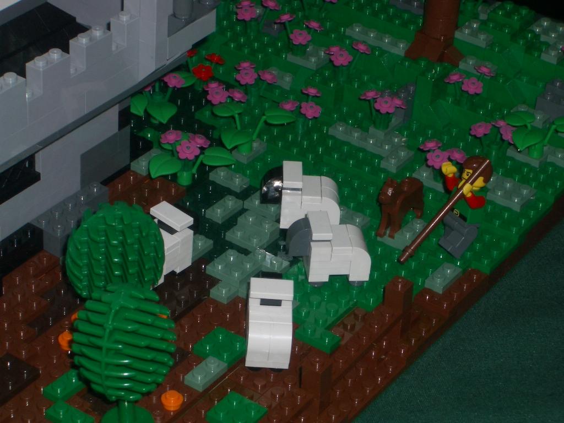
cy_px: 212
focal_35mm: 105
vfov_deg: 14.1
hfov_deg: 18.7
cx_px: 282
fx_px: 1711
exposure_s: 1/60
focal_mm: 17.4
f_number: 7.7
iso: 50
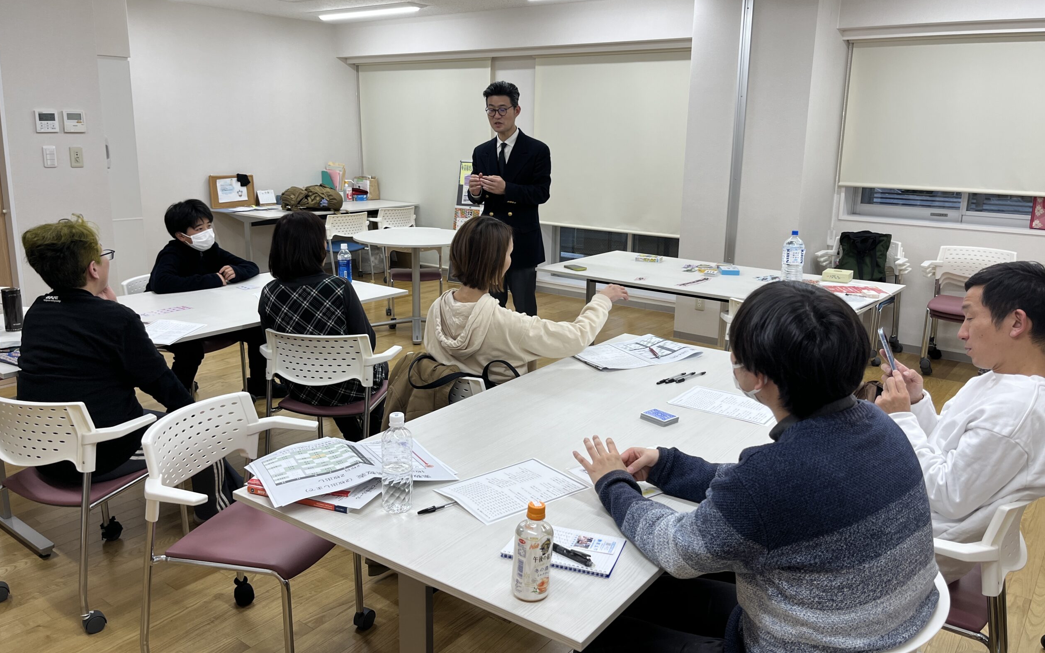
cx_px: 521
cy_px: 296
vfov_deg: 44.5
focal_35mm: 28
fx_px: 797
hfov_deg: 66.5
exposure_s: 1/103
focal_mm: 5.1
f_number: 1.6
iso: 32
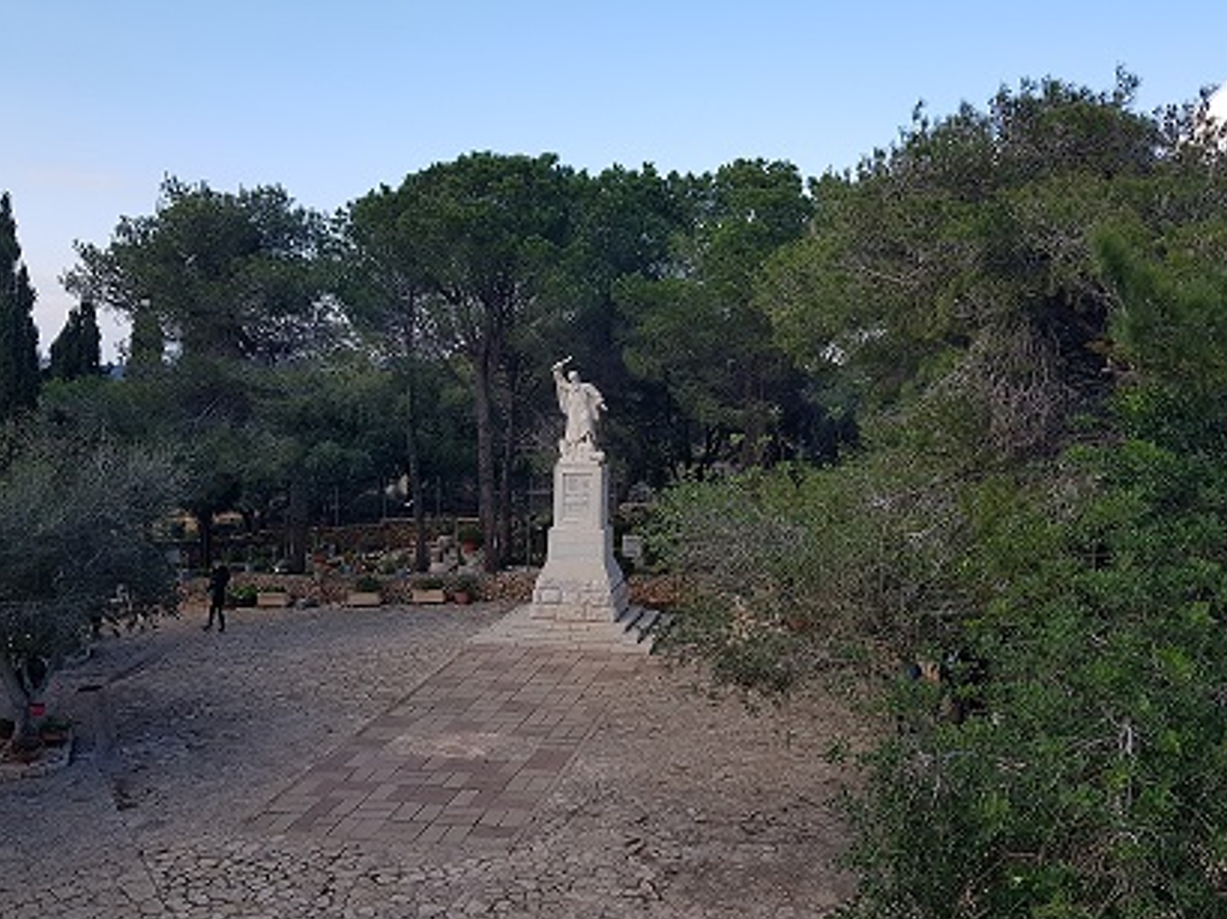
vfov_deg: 44.1
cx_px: 590
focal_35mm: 32
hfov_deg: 56.8
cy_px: 419
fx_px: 1134
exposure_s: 1/720
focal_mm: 4.3
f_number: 1.7
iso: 40
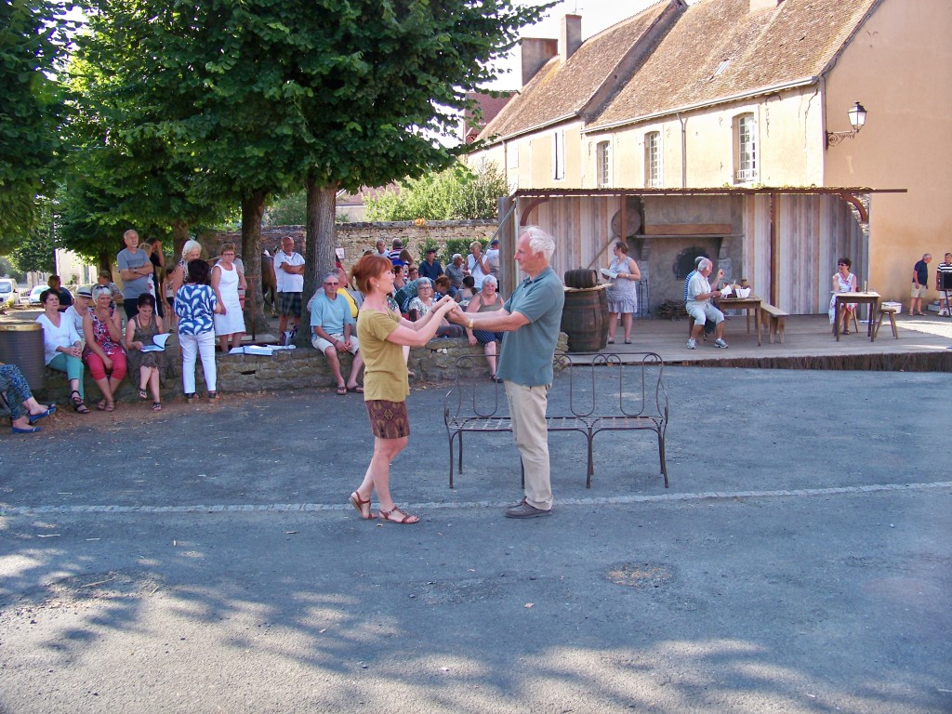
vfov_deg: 42.9
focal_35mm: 33
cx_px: 476
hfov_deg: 55.4
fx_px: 908
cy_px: 357
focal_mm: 5.85
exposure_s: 1/250
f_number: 2.8
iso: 100
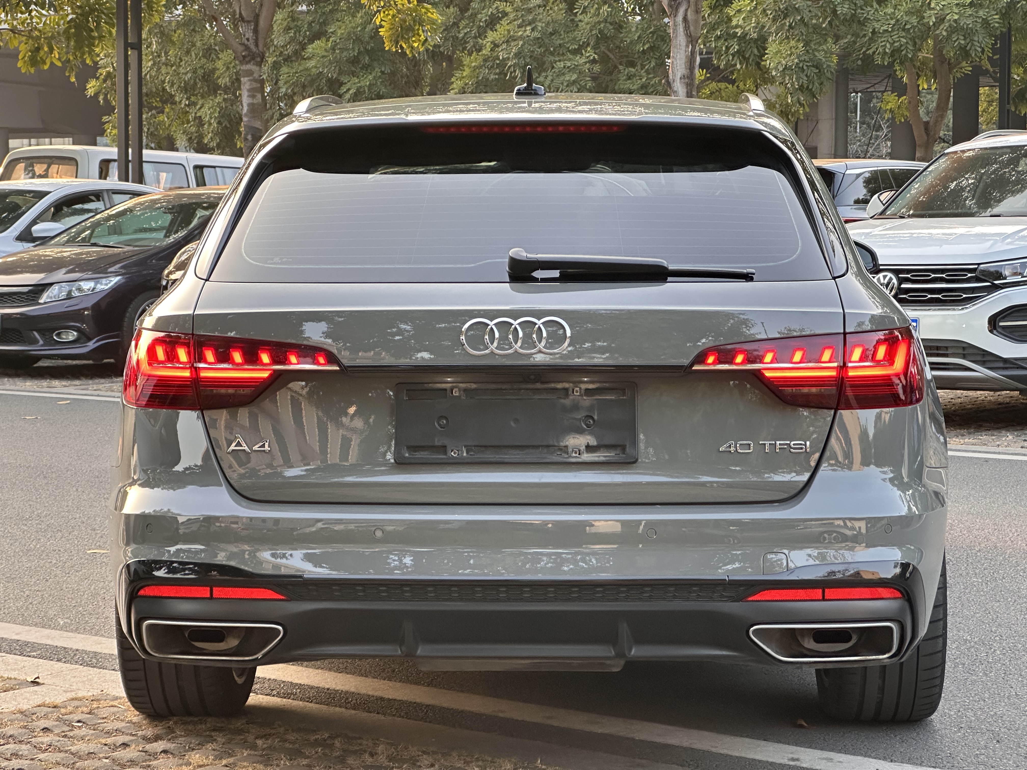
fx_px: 2284
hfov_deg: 25.3
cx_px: 514
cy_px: 385
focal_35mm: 77
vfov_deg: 19.1
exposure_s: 1/99
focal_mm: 9
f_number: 2.8
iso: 125
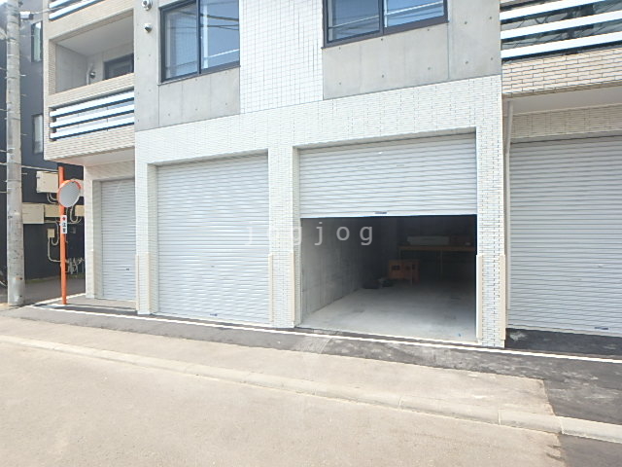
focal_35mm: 21
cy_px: 234
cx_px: 311
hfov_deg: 79.0
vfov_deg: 63.4
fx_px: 377
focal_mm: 3.7
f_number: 3.5
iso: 125
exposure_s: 1/250
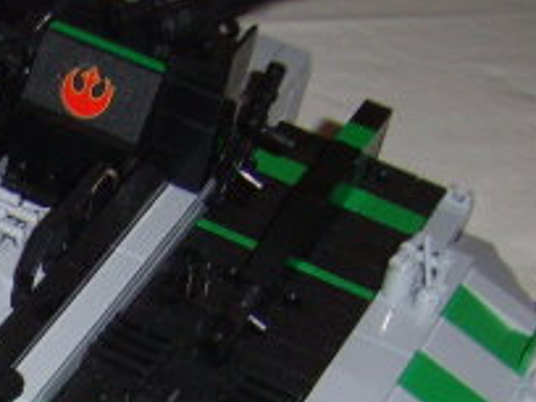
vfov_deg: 9.6
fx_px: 2307
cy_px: 631
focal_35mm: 149
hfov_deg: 12.5
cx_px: -286
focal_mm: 7.8
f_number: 2.8
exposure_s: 1/30
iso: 100
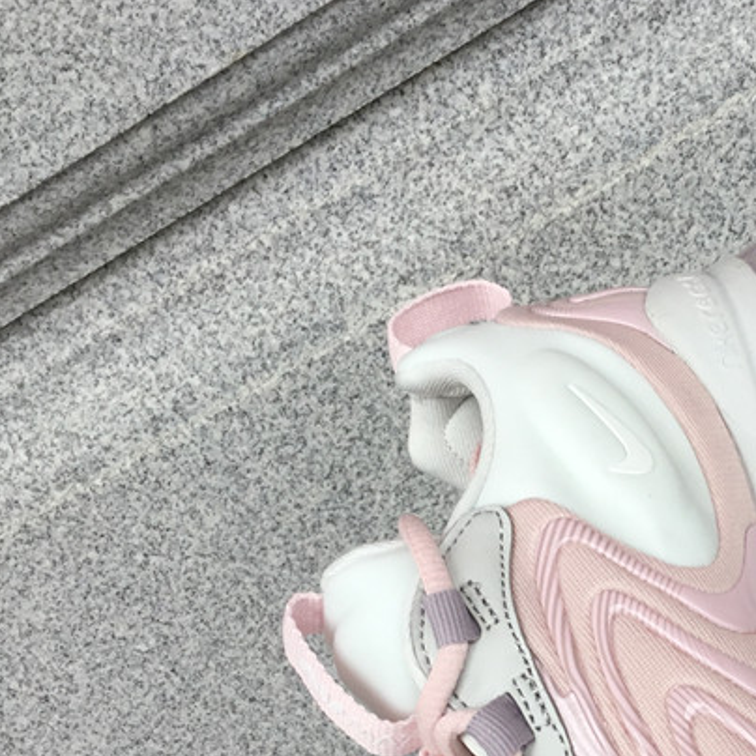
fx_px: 1507
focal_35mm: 61
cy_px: 551
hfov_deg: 27.1
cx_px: 685
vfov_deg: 27.8
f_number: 2.4
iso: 25
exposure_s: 1/100
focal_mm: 3.3
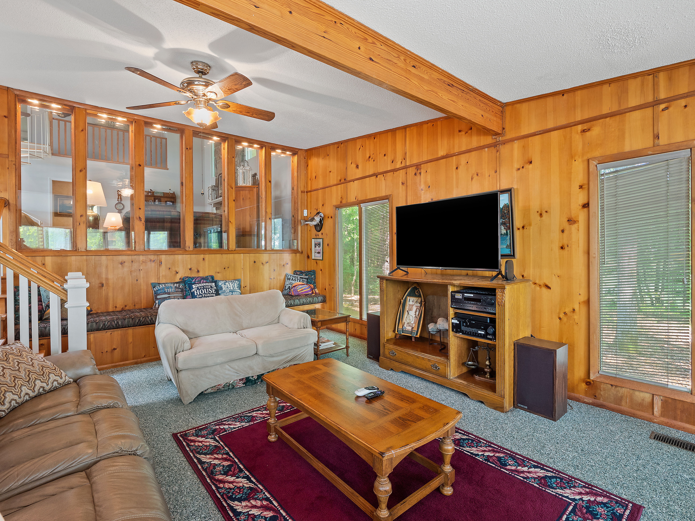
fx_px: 321
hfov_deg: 94.5
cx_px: 348
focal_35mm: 16
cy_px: 260
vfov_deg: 78.1
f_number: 5.6
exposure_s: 1/2.5
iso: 400
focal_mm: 8
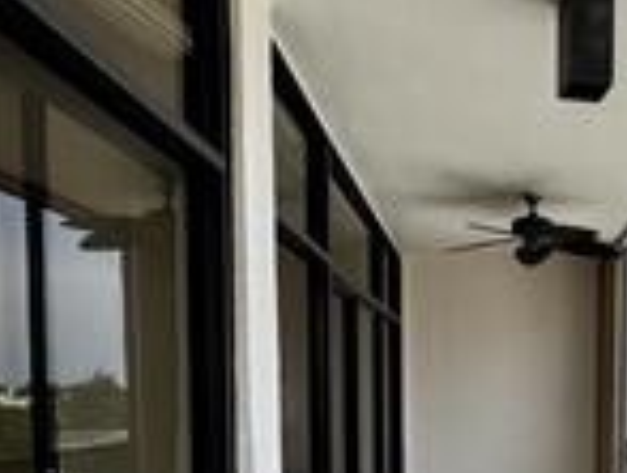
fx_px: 690
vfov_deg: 35.6
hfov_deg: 45.3
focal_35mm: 38
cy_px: 426
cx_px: 537
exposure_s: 1/796
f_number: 2.2
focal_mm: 2.22
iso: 50
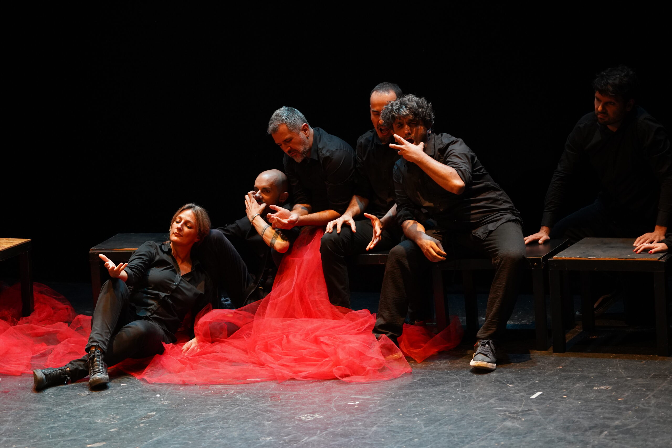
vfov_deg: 12.5
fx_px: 2053
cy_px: 224
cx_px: 336
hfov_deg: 18.6
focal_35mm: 110
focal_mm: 110
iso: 3200
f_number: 4
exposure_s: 1/250
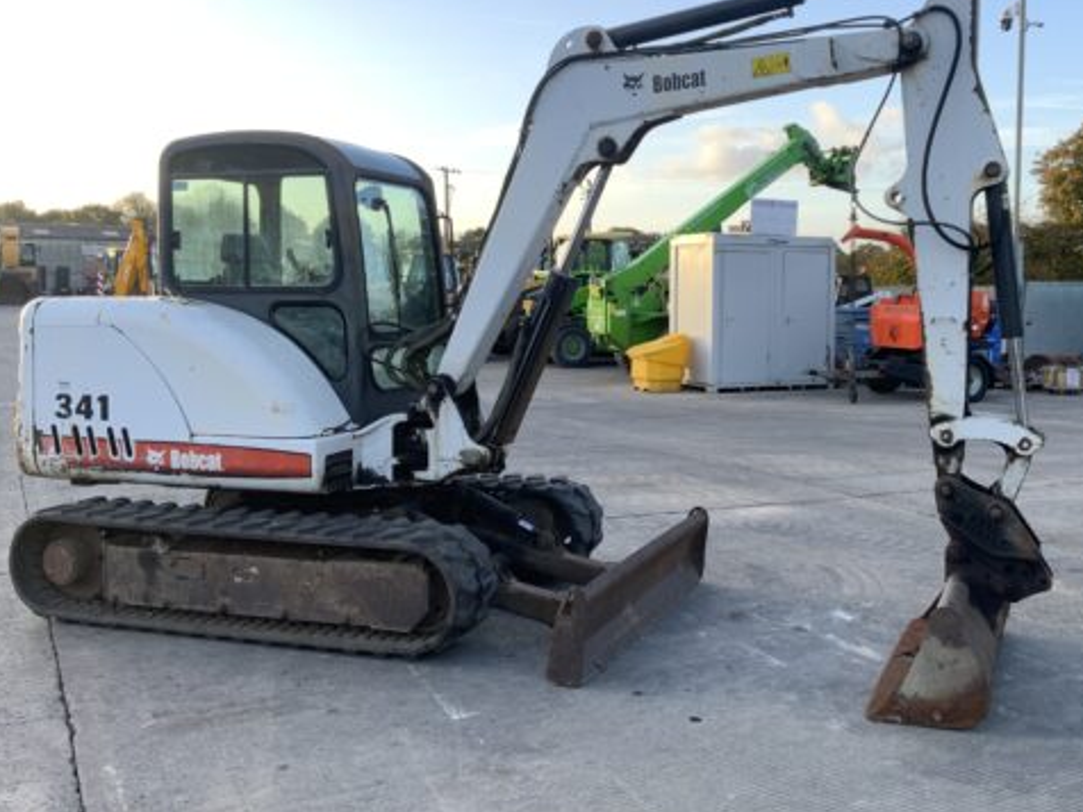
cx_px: 644
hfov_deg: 47.6
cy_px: 328
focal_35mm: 39
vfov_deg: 36.7
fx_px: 1220
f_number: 1.8
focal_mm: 3
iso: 20
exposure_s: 1/122
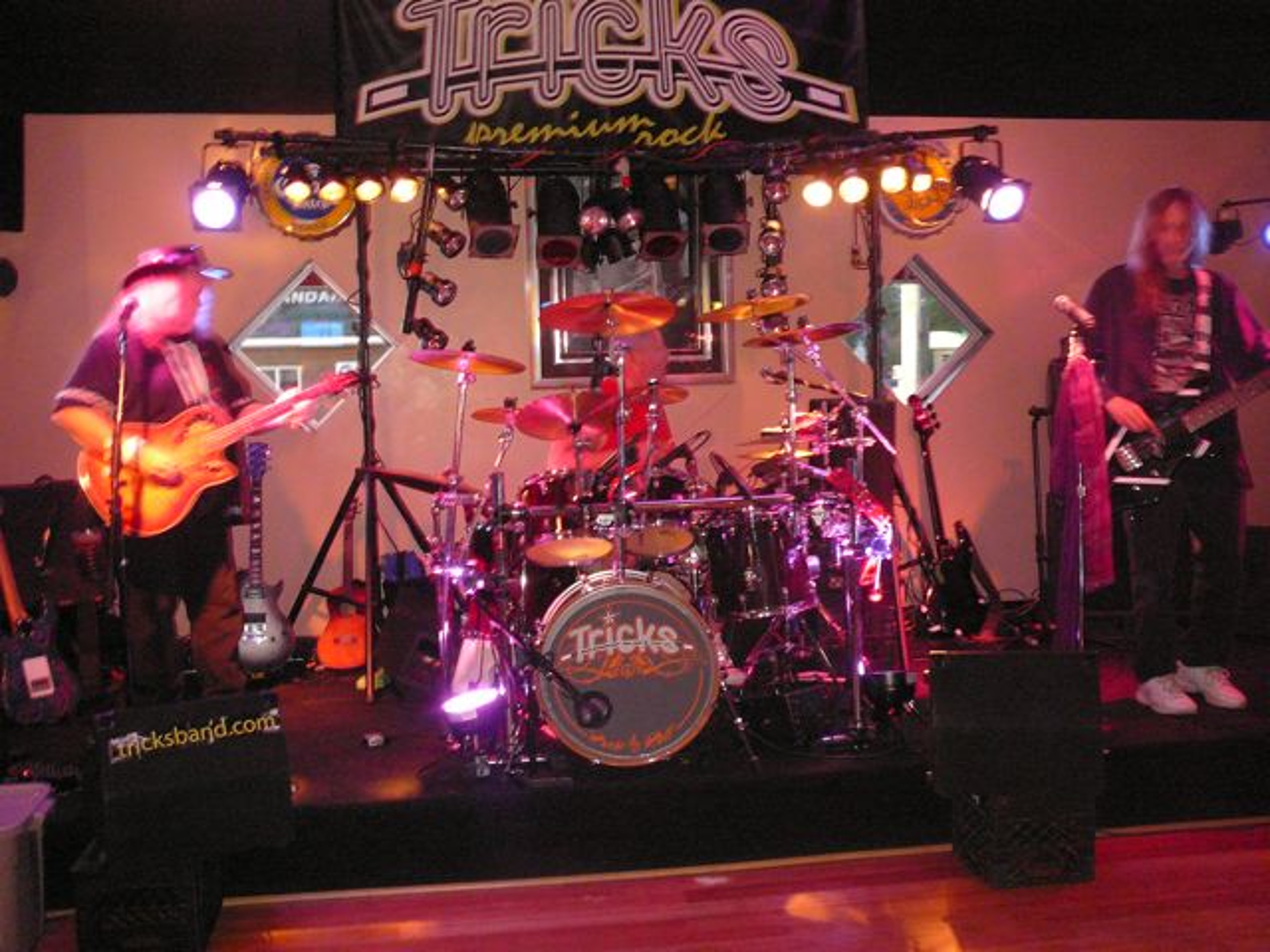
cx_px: 635
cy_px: 476
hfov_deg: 52.6
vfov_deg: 40.7
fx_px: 1284
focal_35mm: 35
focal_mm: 5.2
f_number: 2.8
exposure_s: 1/8
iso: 400
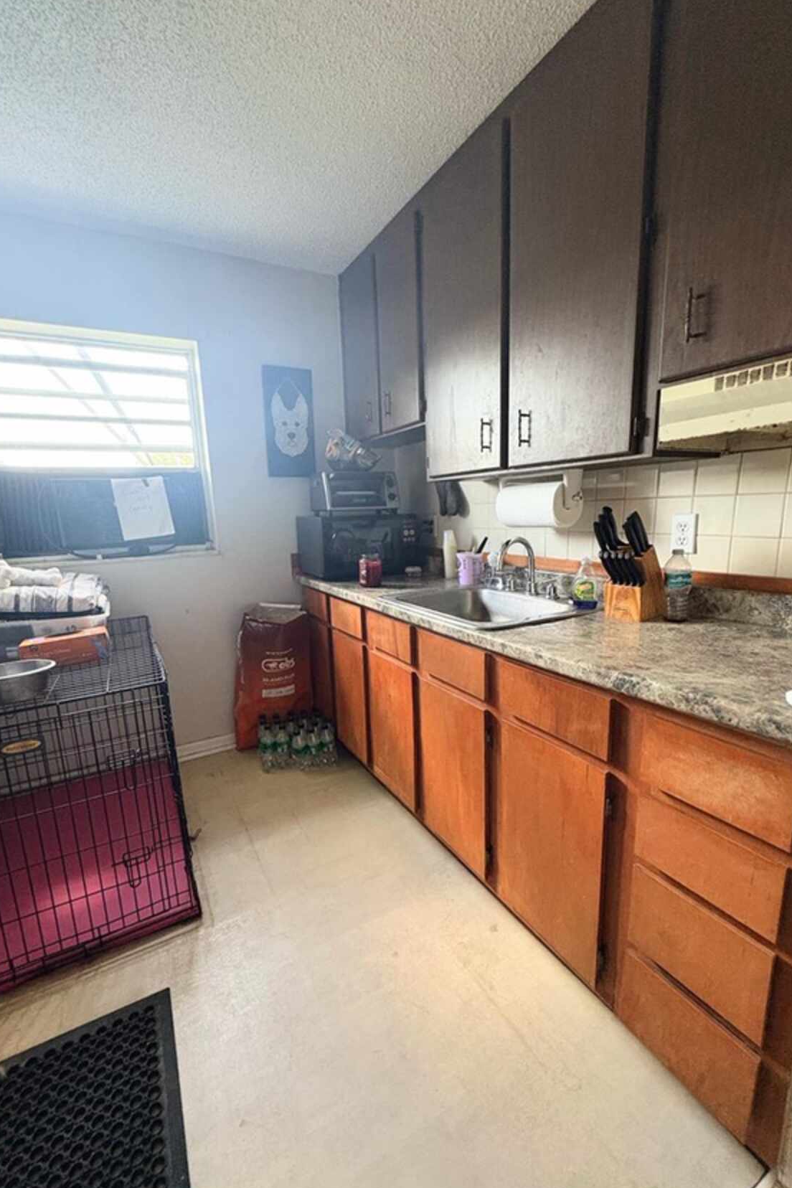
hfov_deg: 77.3
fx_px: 495
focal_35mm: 15
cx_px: 382
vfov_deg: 100.4
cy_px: 604
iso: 500
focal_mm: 2.22
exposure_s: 1/60
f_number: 2.2
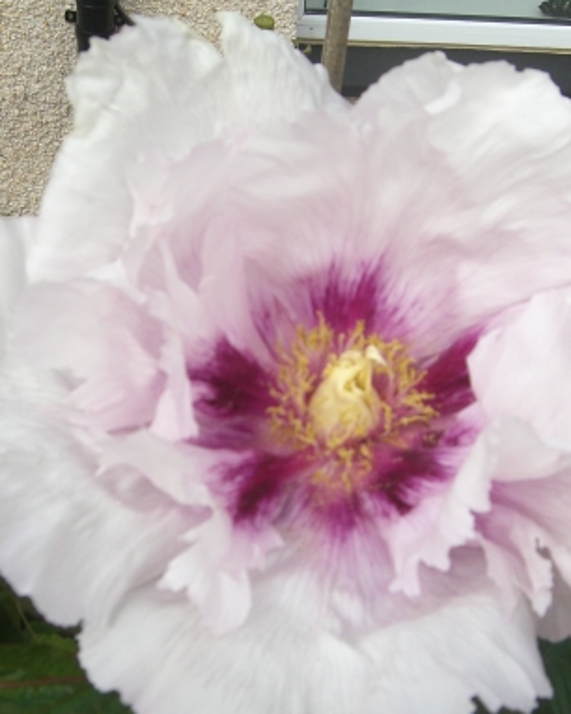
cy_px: 427
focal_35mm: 62
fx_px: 1311
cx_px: 295
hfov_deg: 24.6
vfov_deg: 30.4
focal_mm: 7.9
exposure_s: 1/500
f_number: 4
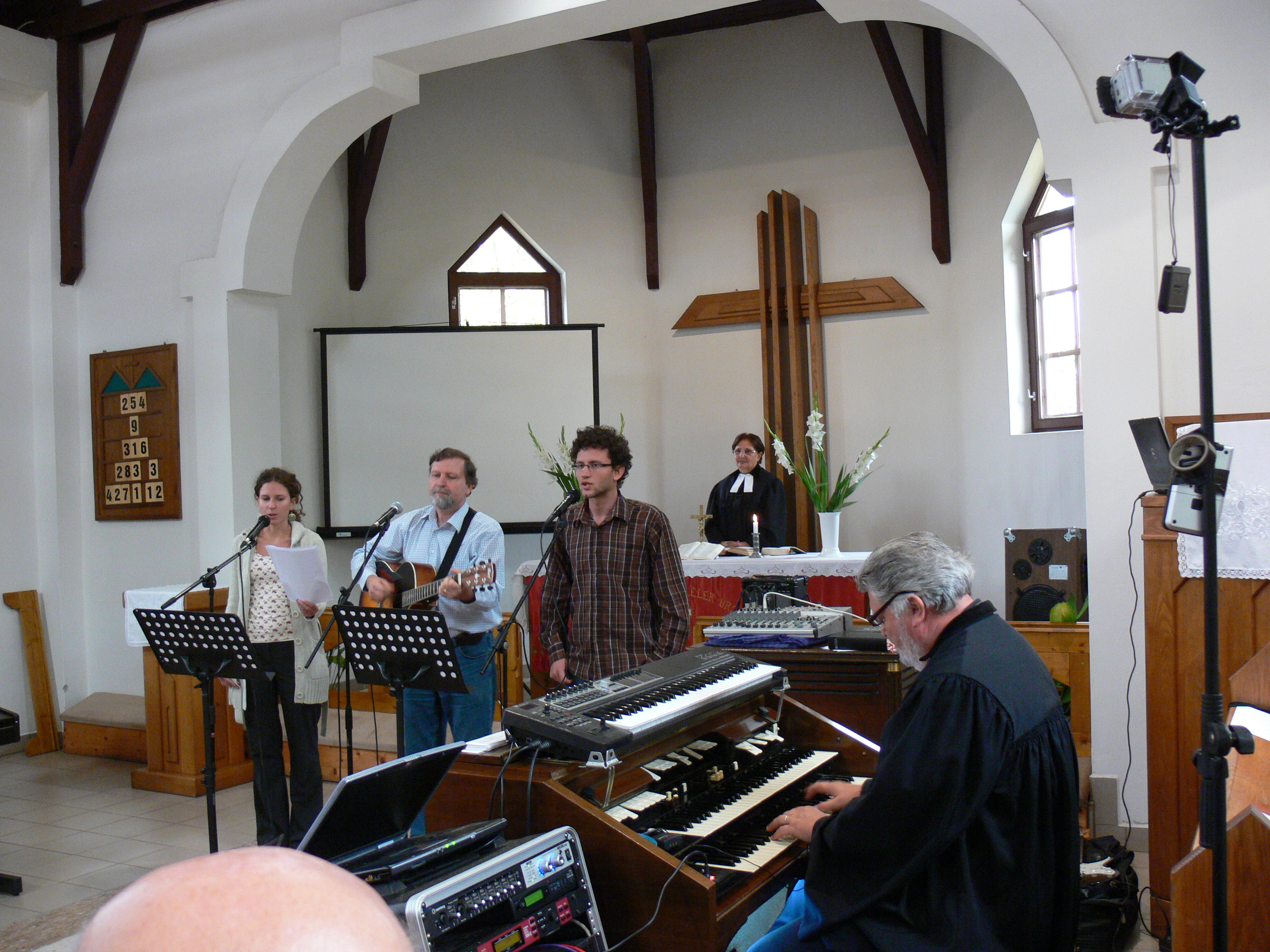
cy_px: 476
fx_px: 1284
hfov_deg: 52.6
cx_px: 635
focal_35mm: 35
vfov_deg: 40.7
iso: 200
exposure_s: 1/20
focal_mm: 7.4
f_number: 2.8
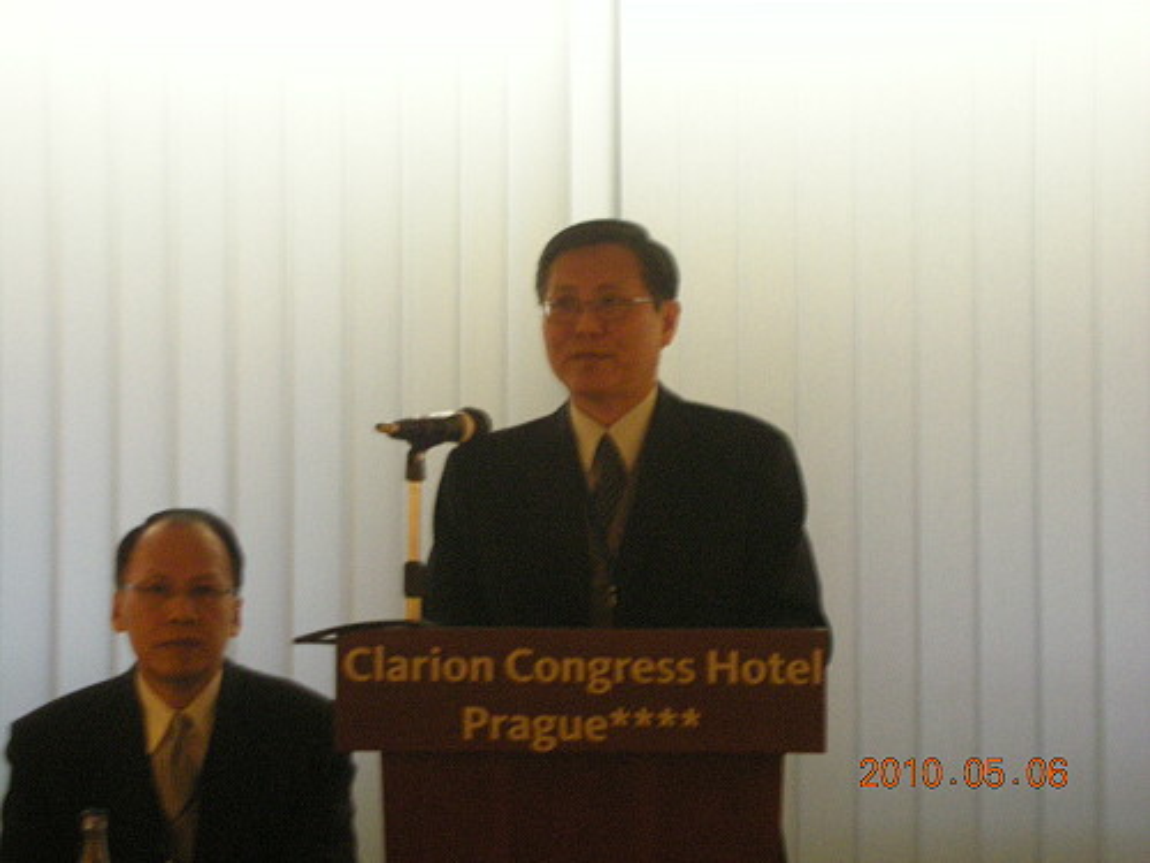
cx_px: 575
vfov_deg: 14.1
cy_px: 432
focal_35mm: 105
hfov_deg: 18.7
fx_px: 3488
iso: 385
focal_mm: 17.4
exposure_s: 1/8
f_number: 5
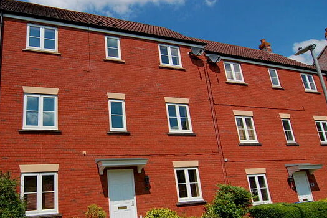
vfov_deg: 52.7
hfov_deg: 71.9
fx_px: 218
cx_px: 114
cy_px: 131
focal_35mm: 24
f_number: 5.6
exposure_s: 1/2000
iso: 400
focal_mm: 12
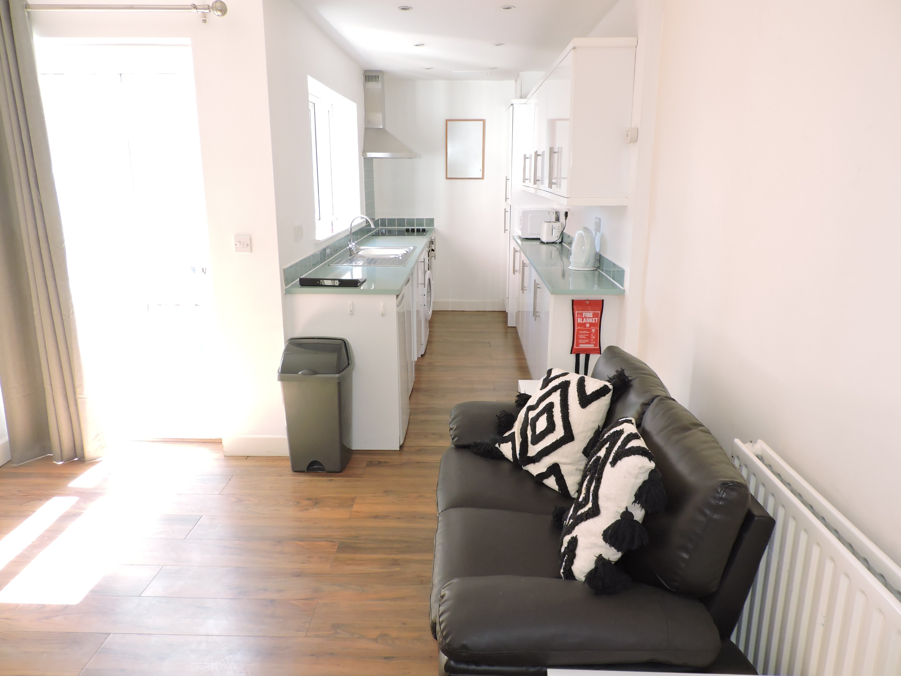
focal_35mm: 24
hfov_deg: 71.6
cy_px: 338
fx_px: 625
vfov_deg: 56.8
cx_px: 450
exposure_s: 1/40
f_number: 3
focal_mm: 4.3
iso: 280
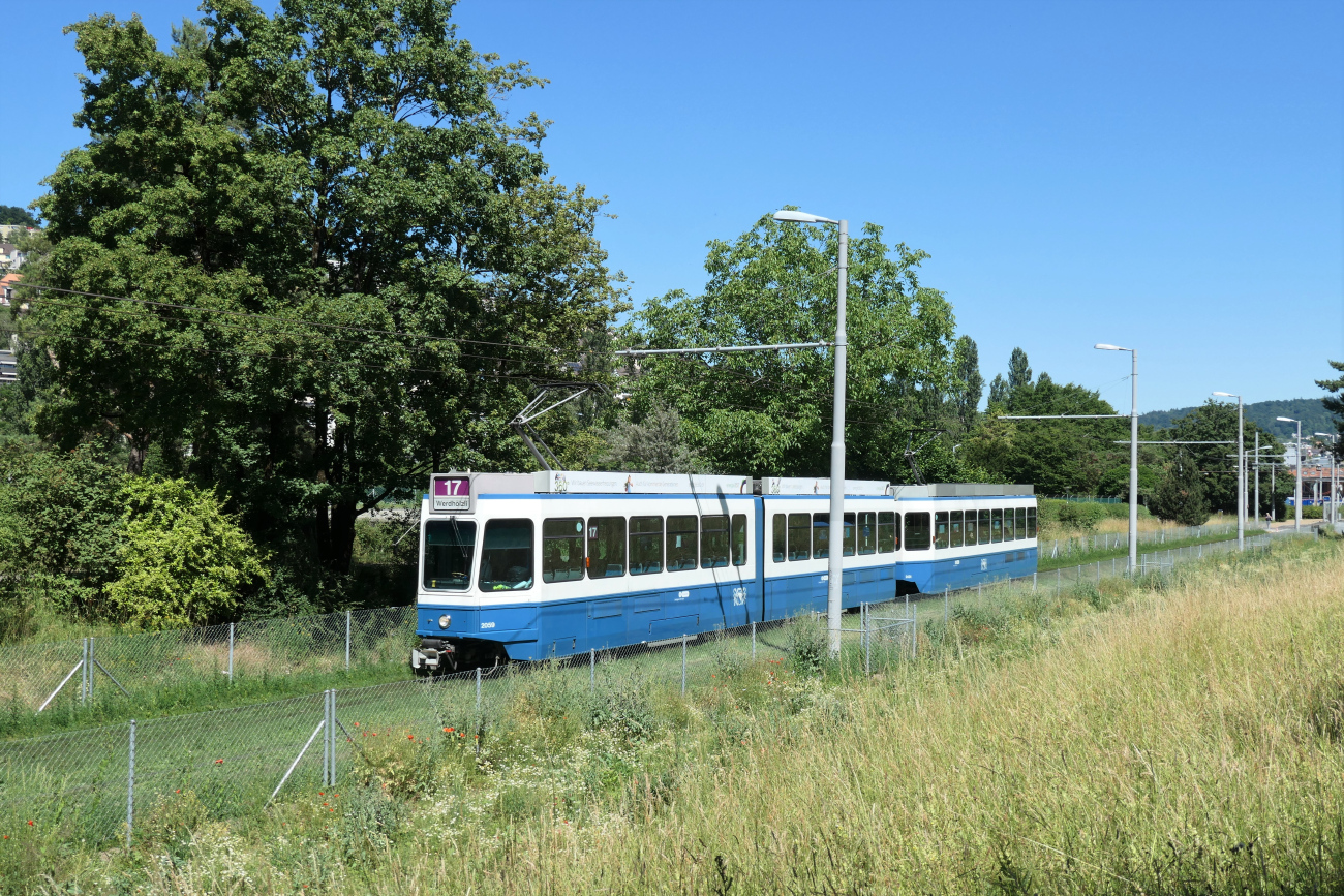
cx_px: 672
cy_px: 448
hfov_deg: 50.7
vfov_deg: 35.1
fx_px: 1419
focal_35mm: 38
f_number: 5
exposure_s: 1/1000
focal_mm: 14
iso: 200
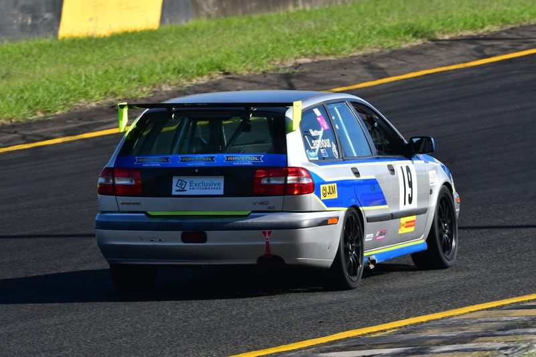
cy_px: 178
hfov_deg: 3.8
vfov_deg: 2.5
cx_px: 268
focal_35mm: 540
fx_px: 8038
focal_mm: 360
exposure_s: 1/640
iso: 500
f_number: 11
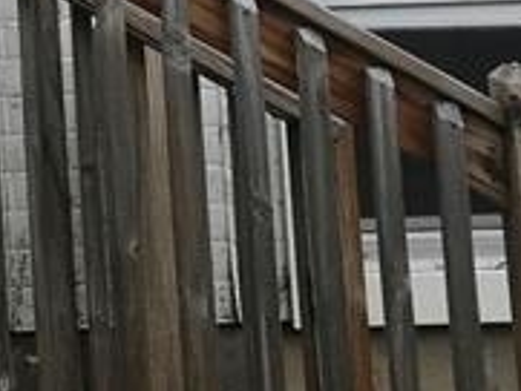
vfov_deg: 8.6
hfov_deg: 11.6
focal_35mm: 158
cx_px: -426
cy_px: -543
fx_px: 2380
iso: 20
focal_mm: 3.99
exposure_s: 1/295
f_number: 1.8
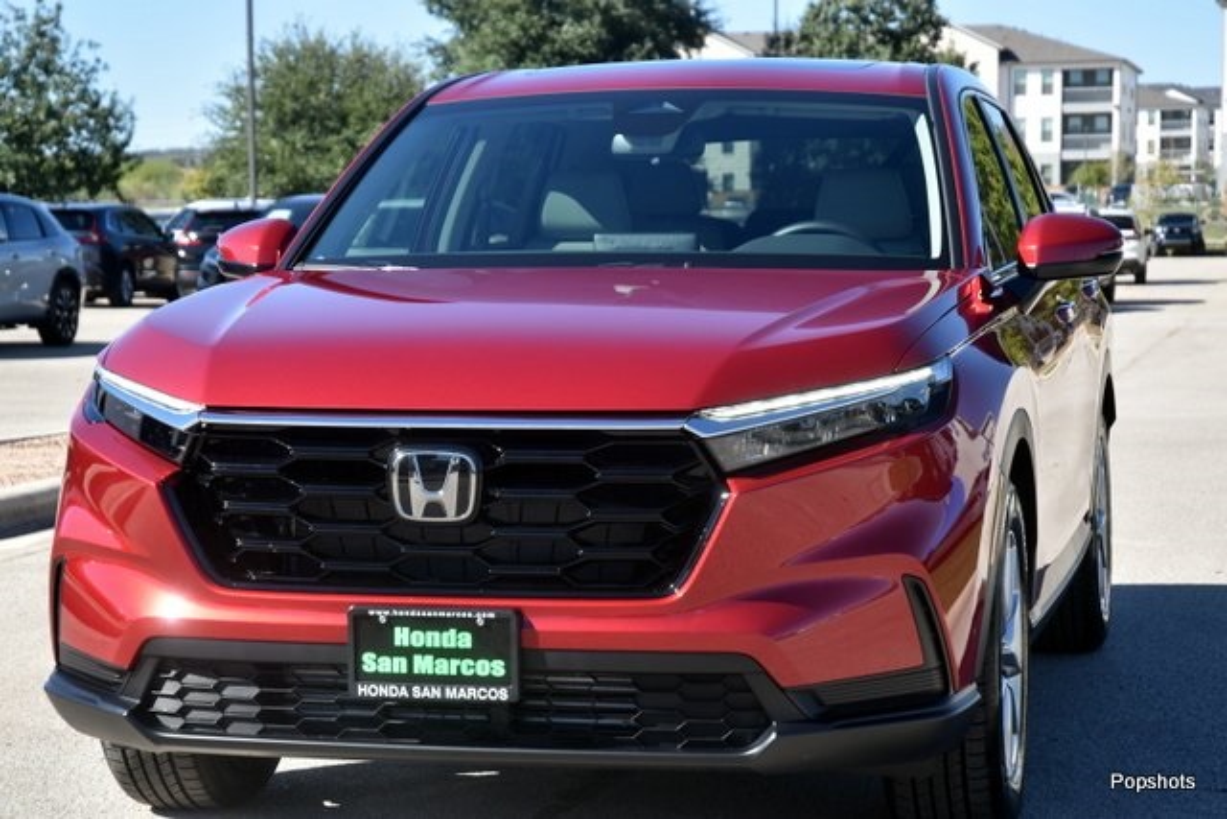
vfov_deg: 16.3
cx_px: 614
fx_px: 2863
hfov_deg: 24.2
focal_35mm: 84
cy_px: 410
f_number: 5.6
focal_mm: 56
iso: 200
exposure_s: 1/500
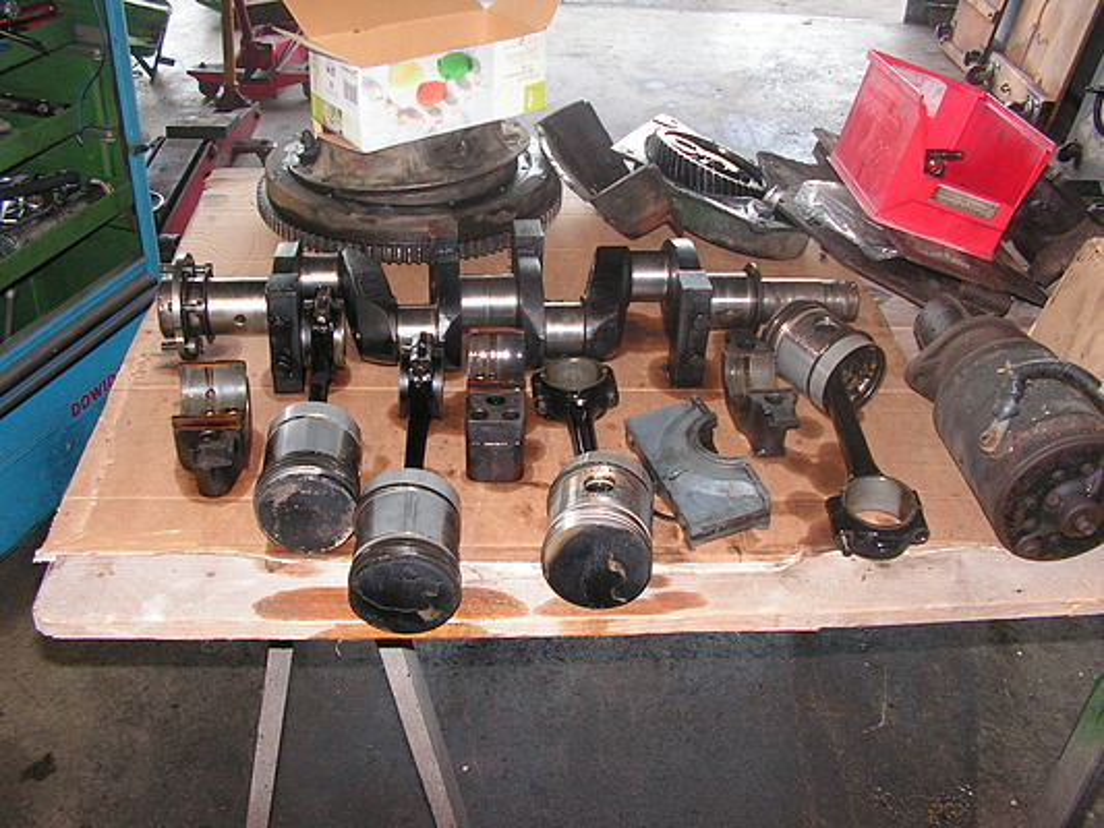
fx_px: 1148
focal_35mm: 36
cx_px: 552
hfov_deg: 51.3
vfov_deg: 39.7
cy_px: 414
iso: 200
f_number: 3.2
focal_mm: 6
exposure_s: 1/40
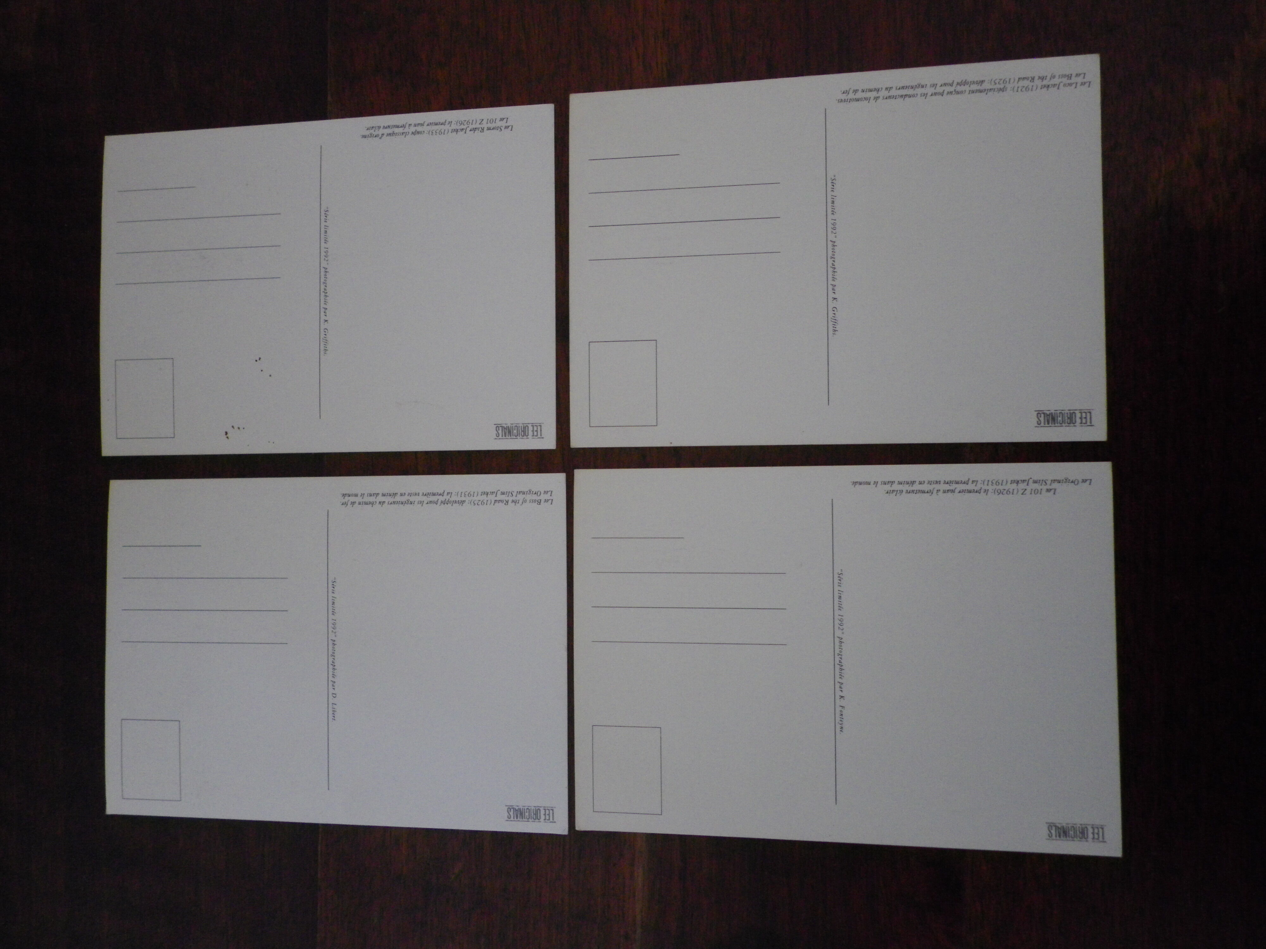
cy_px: 474
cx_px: 633
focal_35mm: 28
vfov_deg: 49.7
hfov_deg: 63.4
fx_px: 1024
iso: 250
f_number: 2.6
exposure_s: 1/60
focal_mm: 4.9
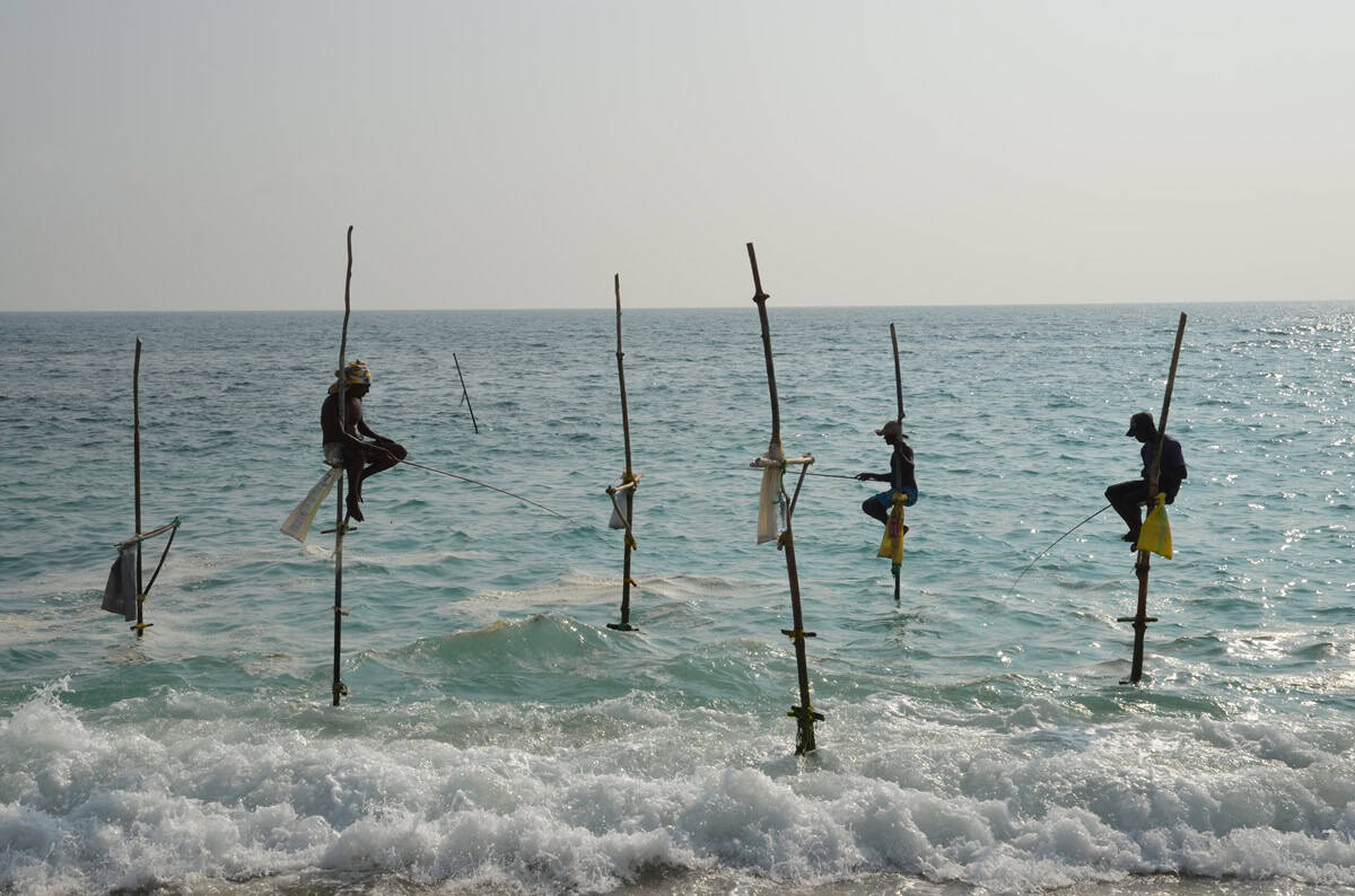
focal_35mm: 51
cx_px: 678
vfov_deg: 26.3
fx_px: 1915
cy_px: 448
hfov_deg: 39.0
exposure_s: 1/400
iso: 100
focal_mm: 34
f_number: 10
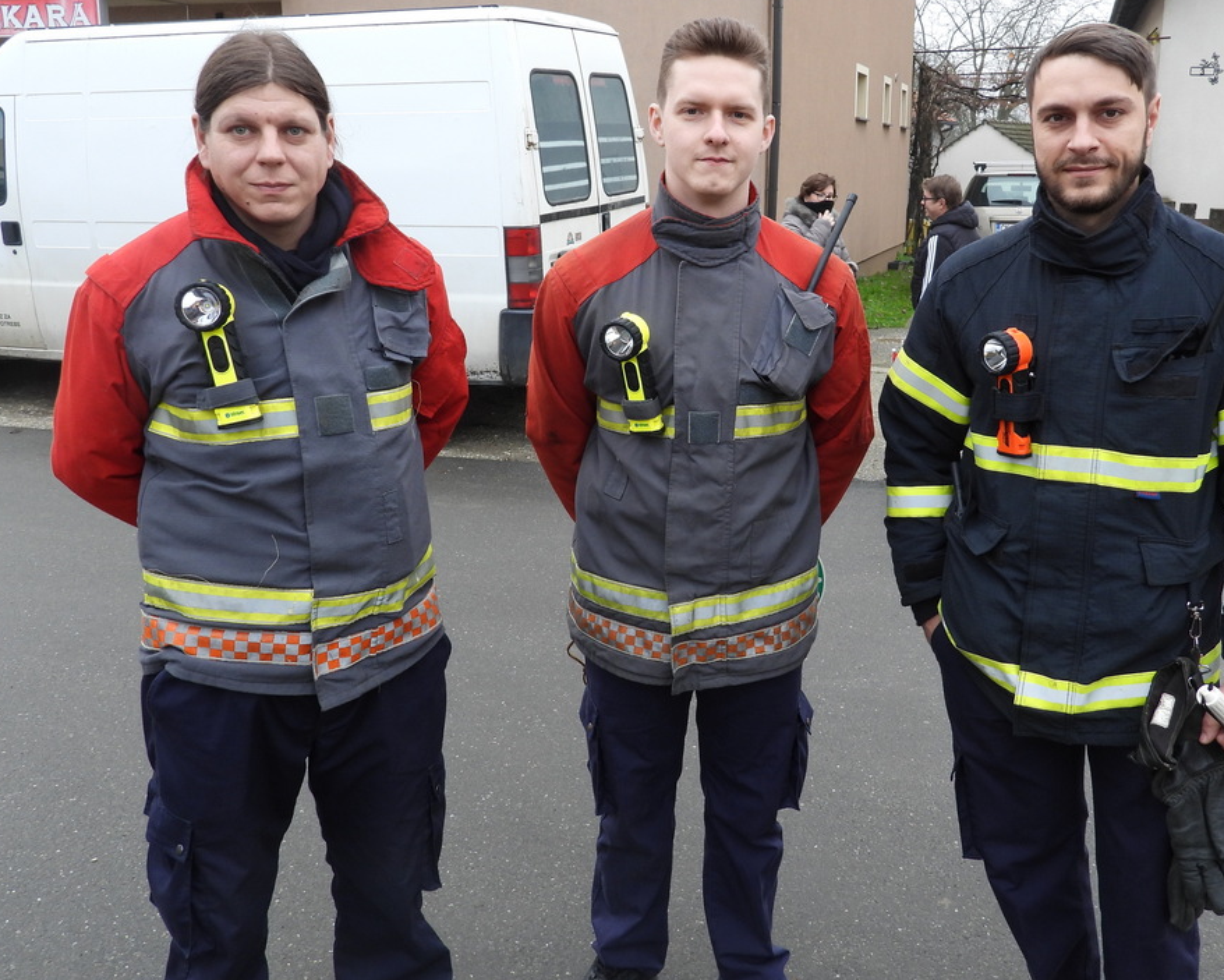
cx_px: 705
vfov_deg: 45.7
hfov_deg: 55.4
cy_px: 428
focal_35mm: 32
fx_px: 1160
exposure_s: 1/80
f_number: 2.8
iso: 100
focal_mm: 4.3
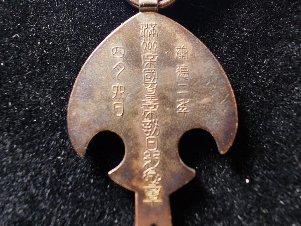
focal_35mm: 13
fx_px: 113
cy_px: 113
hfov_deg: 106.2
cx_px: 150
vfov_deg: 89.9
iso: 523
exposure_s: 1/24
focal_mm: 2.39
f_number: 2.2
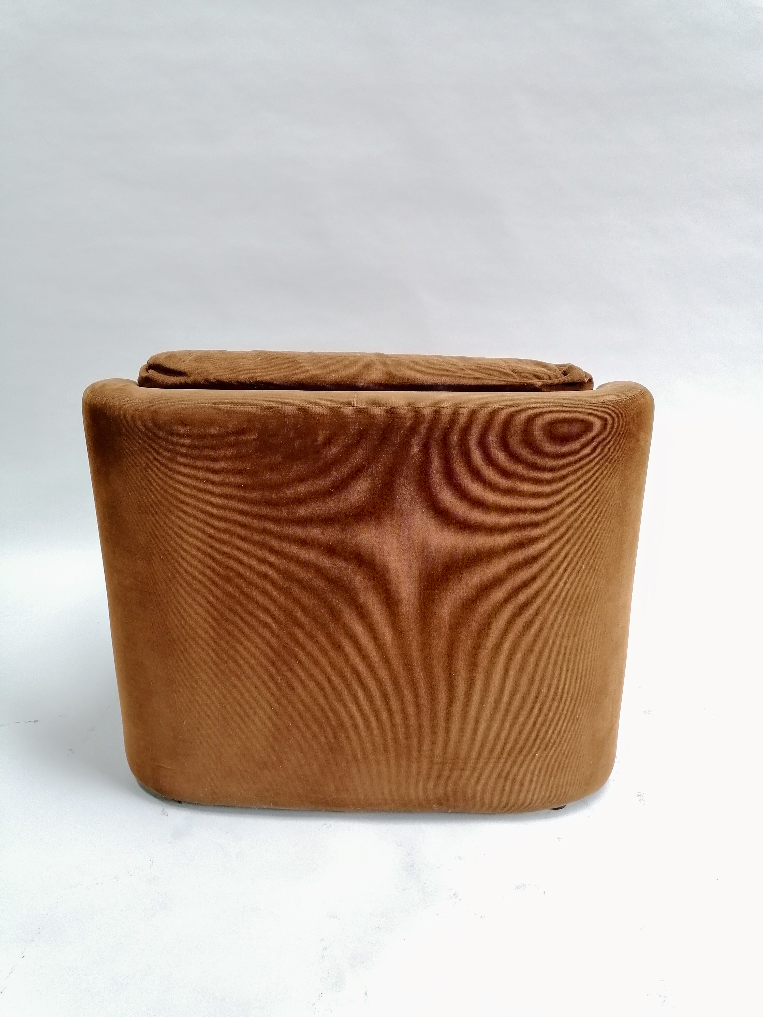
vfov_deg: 65.3
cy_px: 508
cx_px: 382
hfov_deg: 51.4
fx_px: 794
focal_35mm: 27
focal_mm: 4.75
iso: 125
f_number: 1.8
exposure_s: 1/33.3
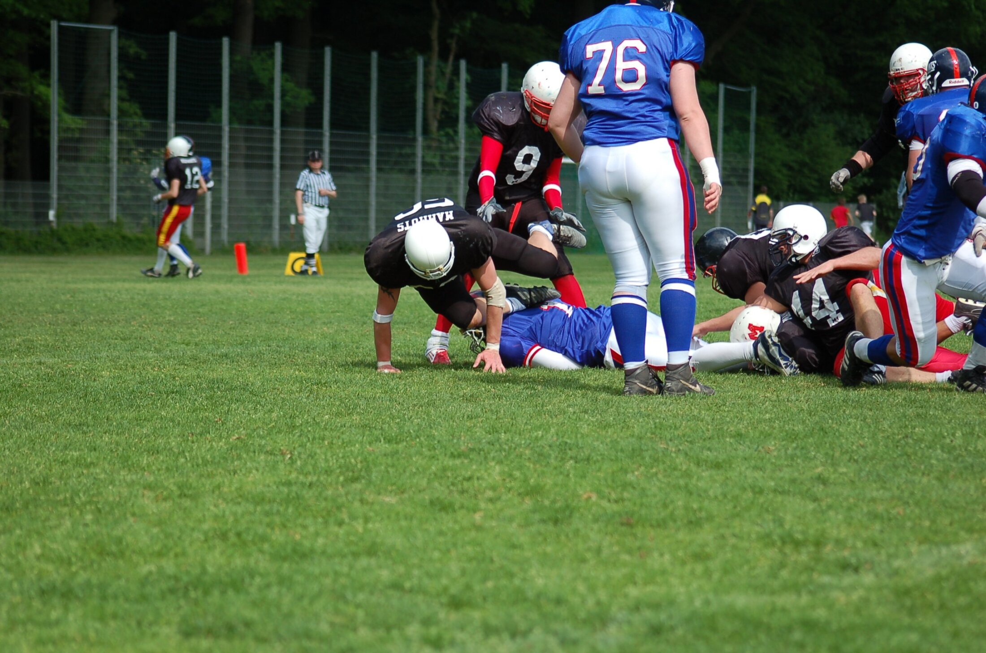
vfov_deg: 9.1
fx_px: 4101
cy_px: 326
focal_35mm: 150
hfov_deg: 13.7
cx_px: 493
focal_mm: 100
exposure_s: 1/1000
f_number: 4.2
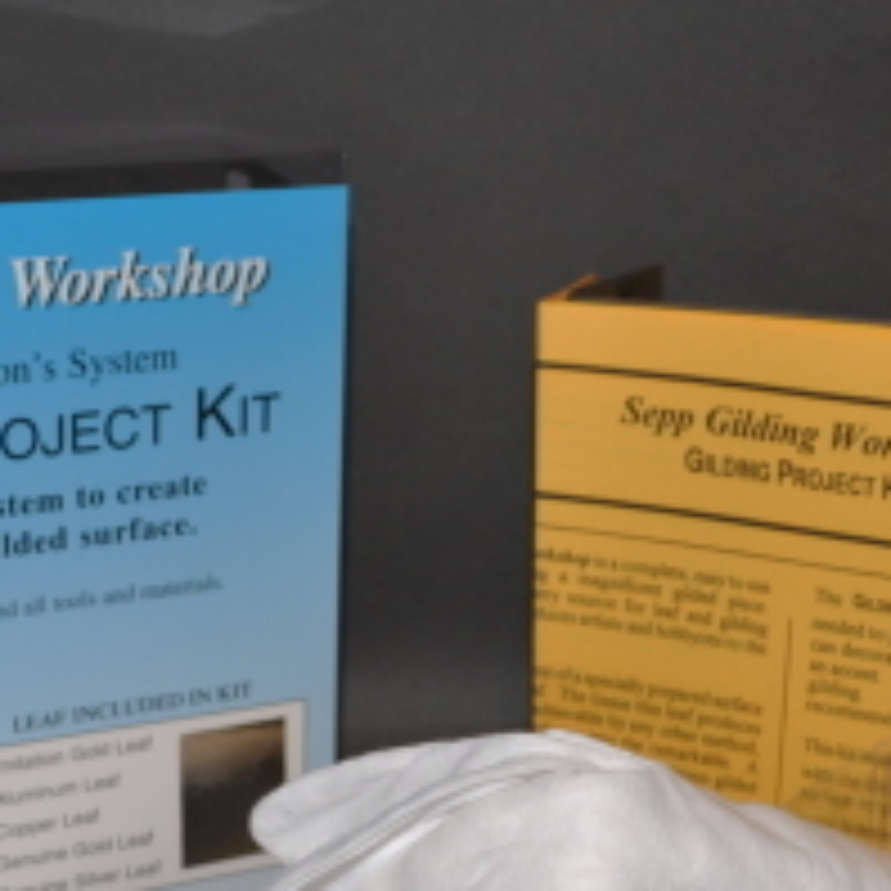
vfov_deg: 20.0
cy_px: 806
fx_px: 2475
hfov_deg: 20.4
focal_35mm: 85
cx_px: 486
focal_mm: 22
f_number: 9
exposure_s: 1/125
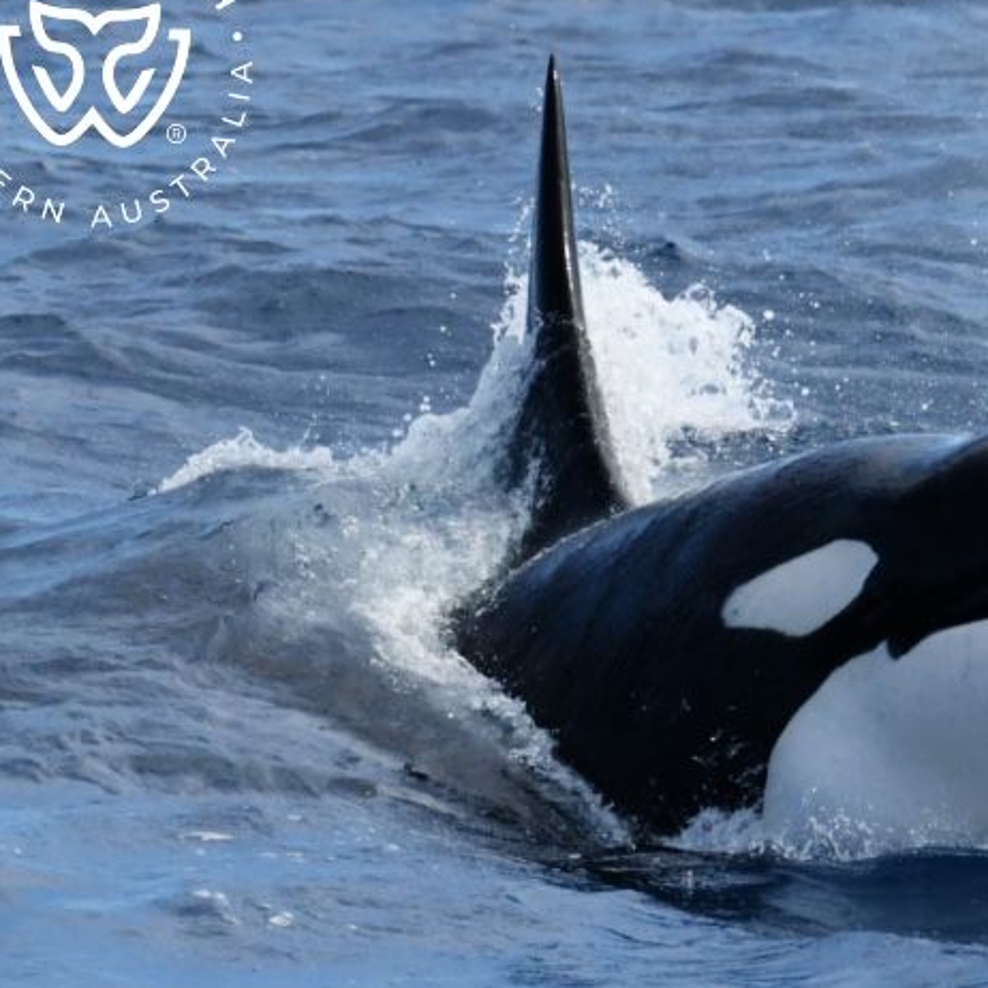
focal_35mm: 500
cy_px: 469
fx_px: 16146
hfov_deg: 3.5
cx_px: 783
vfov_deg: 3.5
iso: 1000
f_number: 6
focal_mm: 340
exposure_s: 1/8000
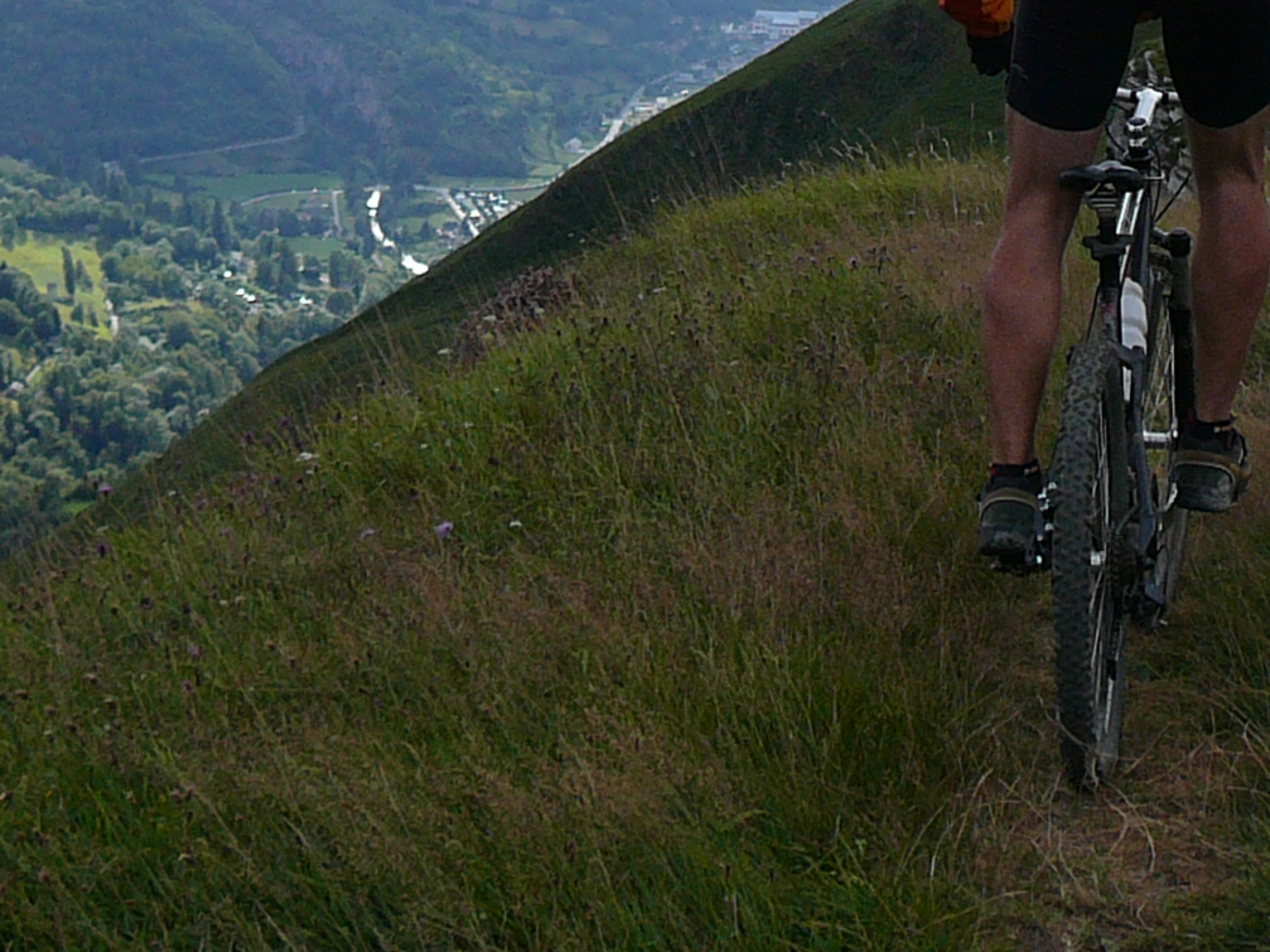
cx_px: 725
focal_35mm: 89
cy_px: -33
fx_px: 3265
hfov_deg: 22.0
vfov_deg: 16.2
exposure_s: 1/1000
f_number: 2.8
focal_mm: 5.2
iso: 80
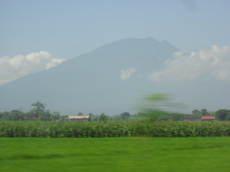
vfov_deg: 13.1
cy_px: 86
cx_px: 115
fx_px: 751
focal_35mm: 113
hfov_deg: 17.4
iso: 100
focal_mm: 18.6
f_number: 5.2
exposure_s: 1/80
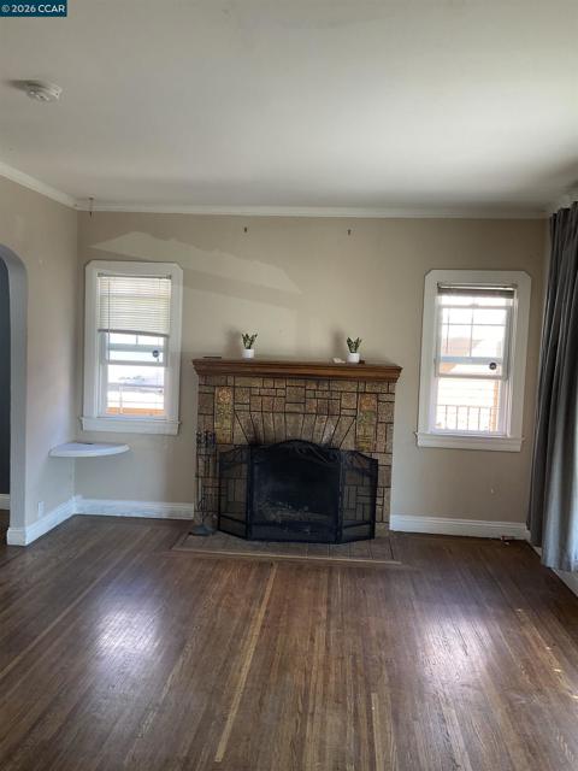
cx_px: 289
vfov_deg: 61.7
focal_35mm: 29
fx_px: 646
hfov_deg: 48.2
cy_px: 386
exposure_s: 1/60
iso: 40
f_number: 1.8
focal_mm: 3
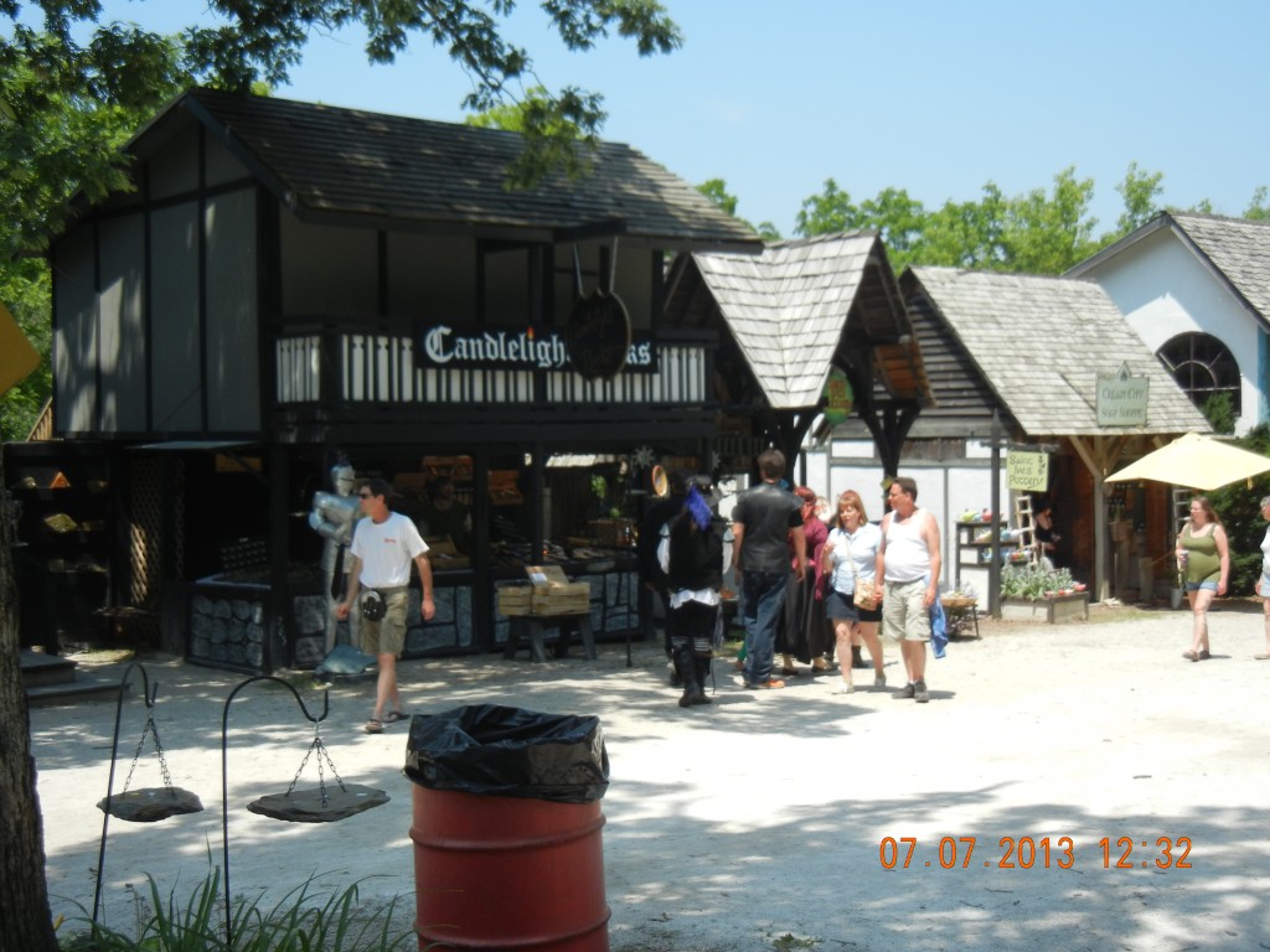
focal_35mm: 45
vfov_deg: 32.2
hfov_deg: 42.1
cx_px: 635
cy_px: 476
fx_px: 1651
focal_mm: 8.1
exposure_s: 1/213
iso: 160
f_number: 7.6
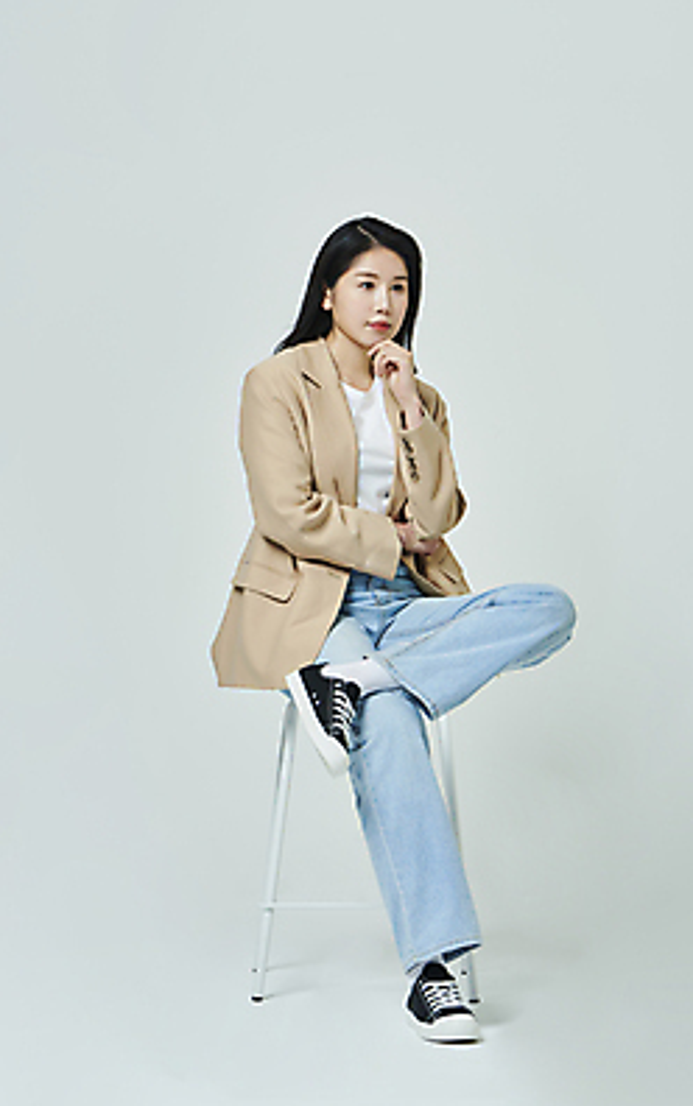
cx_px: 370
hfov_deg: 18.1
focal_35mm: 72
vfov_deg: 28.6
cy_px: 550
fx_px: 2173
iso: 100
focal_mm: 70
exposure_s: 1/125
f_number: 11
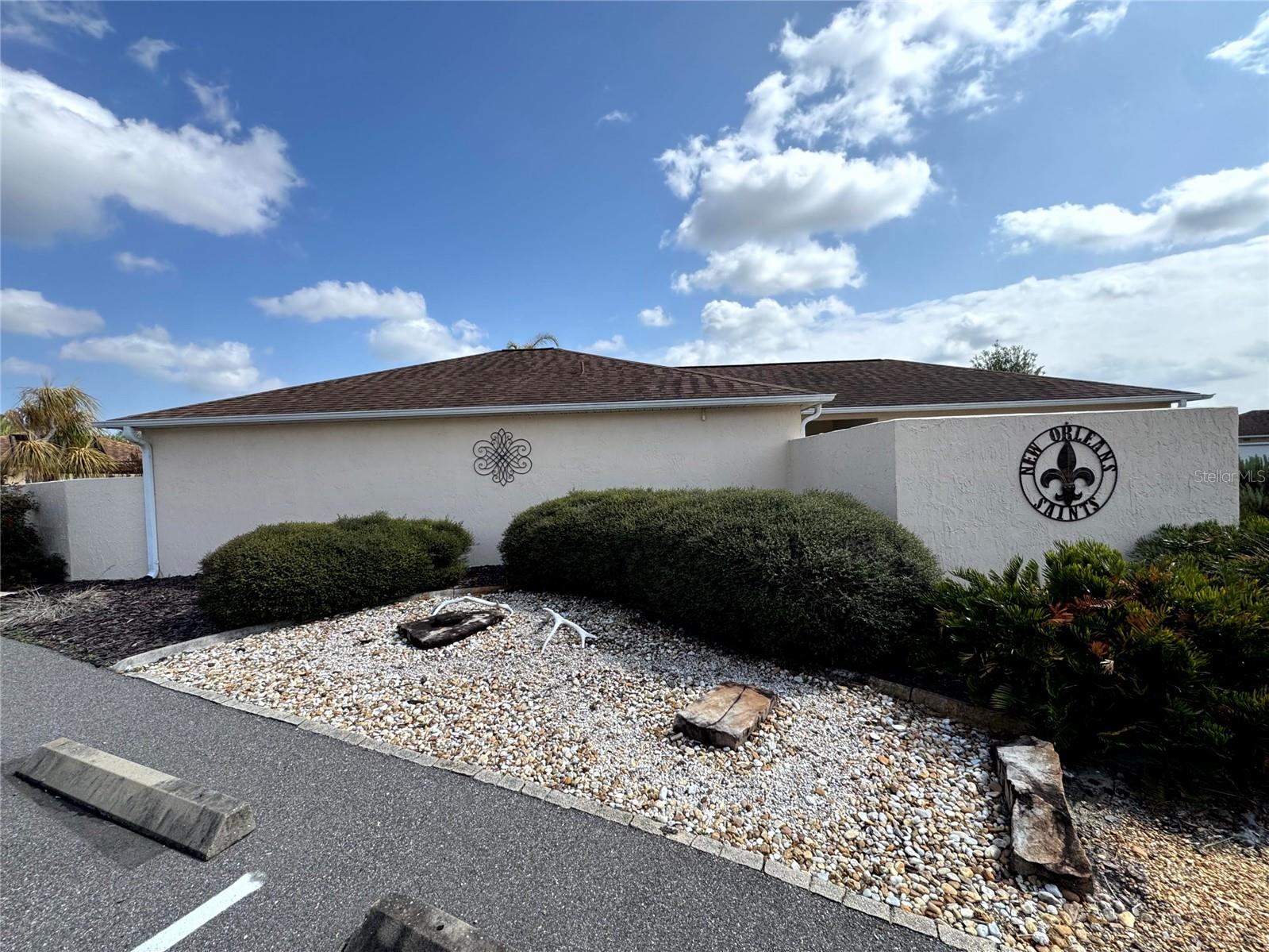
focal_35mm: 14
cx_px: 634
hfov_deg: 102.1
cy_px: 476
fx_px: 513
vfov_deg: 85.7
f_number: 2.2
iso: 40
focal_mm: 2.22
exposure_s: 1/1567
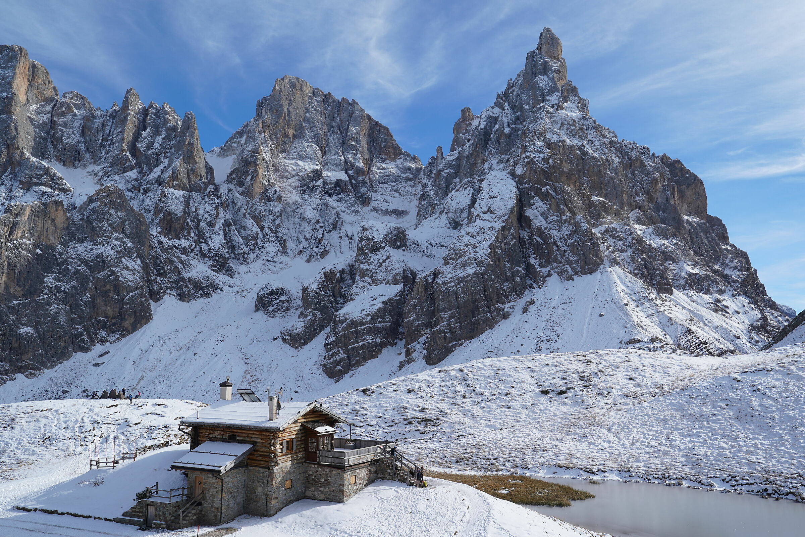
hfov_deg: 61.9
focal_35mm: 30
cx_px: 402
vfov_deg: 43.6
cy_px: 268
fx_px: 671
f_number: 14
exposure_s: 1/100
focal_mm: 30
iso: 100
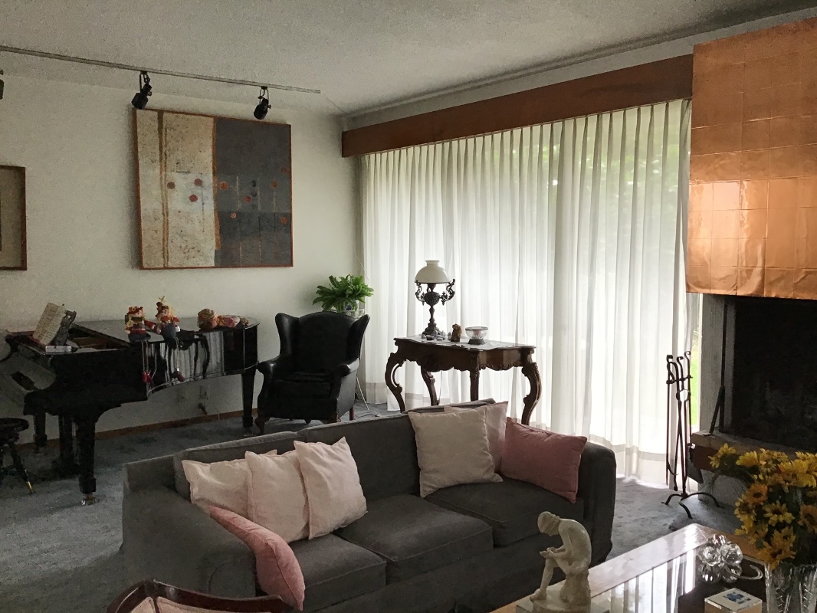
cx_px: 408
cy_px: 306
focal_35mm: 31
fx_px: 732
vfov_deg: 45.5
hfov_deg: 58.3
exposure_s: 1/30
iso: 32
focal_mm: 3.3
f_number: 2.4
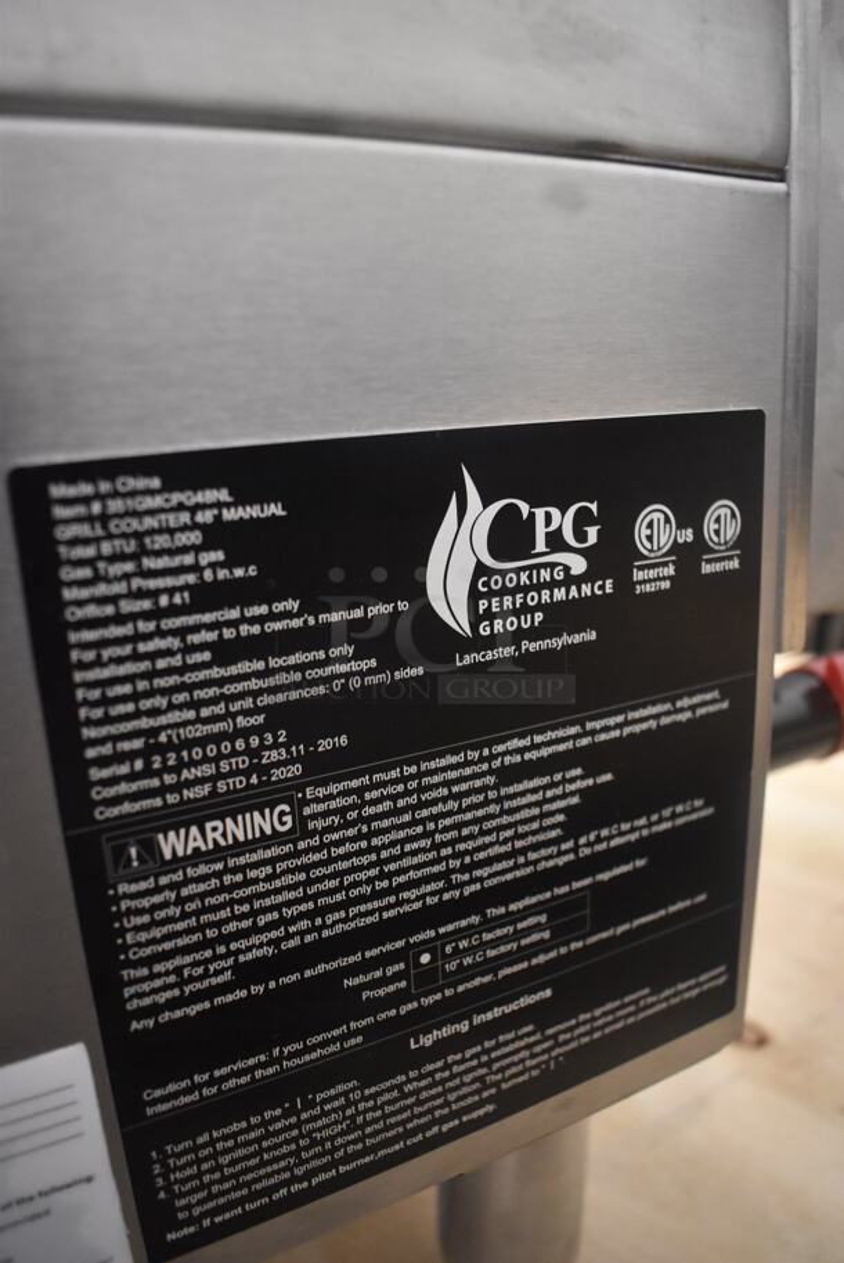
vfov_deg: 67.3
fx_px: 948
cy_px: 632
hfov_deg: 48.0
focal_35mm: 27
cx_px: 422
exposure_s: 1/30
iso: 3200
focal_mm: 18
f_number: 3.5
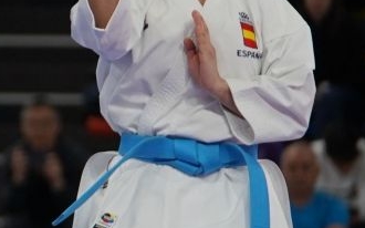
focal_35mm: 633
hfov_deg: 3.3
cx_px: -538
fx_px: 6295
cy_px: 198
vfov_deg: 2.1
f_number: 2.8
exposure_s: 1/500
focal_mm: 114
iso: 640
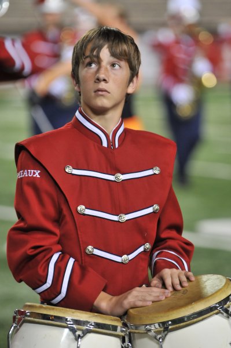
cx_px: 116
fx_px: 2458
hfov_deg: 5.4
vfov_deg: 8.1
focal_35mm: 255
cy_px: 174
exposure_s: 1/250
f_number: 2.8
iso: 800
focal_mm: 170
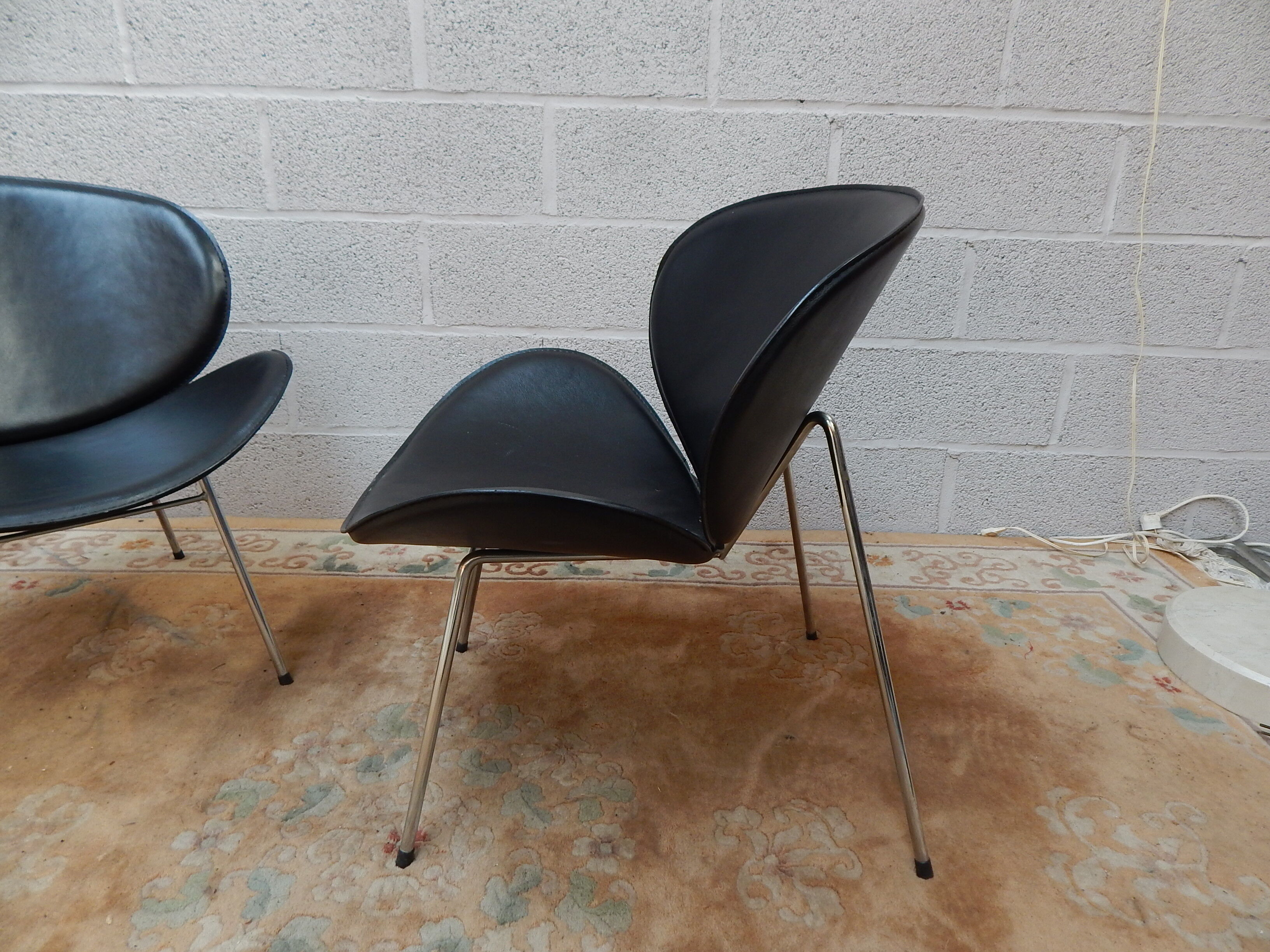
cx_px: 635
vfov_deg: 61.1
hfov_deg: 76.4
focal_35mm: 22
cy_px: 476
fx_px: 807
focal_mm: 4
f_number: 3
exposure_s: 1/30
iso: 160
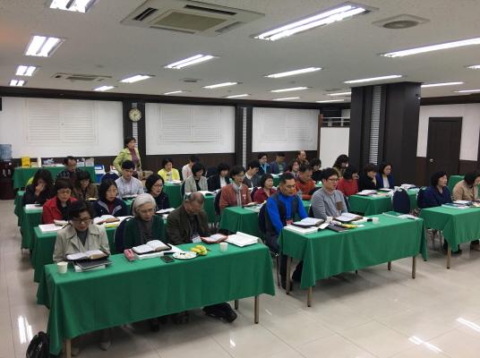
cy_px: 179
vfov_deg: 48.1
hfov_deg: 61.8
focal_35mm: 29
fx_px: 401
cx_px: 240
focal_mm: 4.15
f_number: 2.2
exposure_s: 1/30
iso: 40
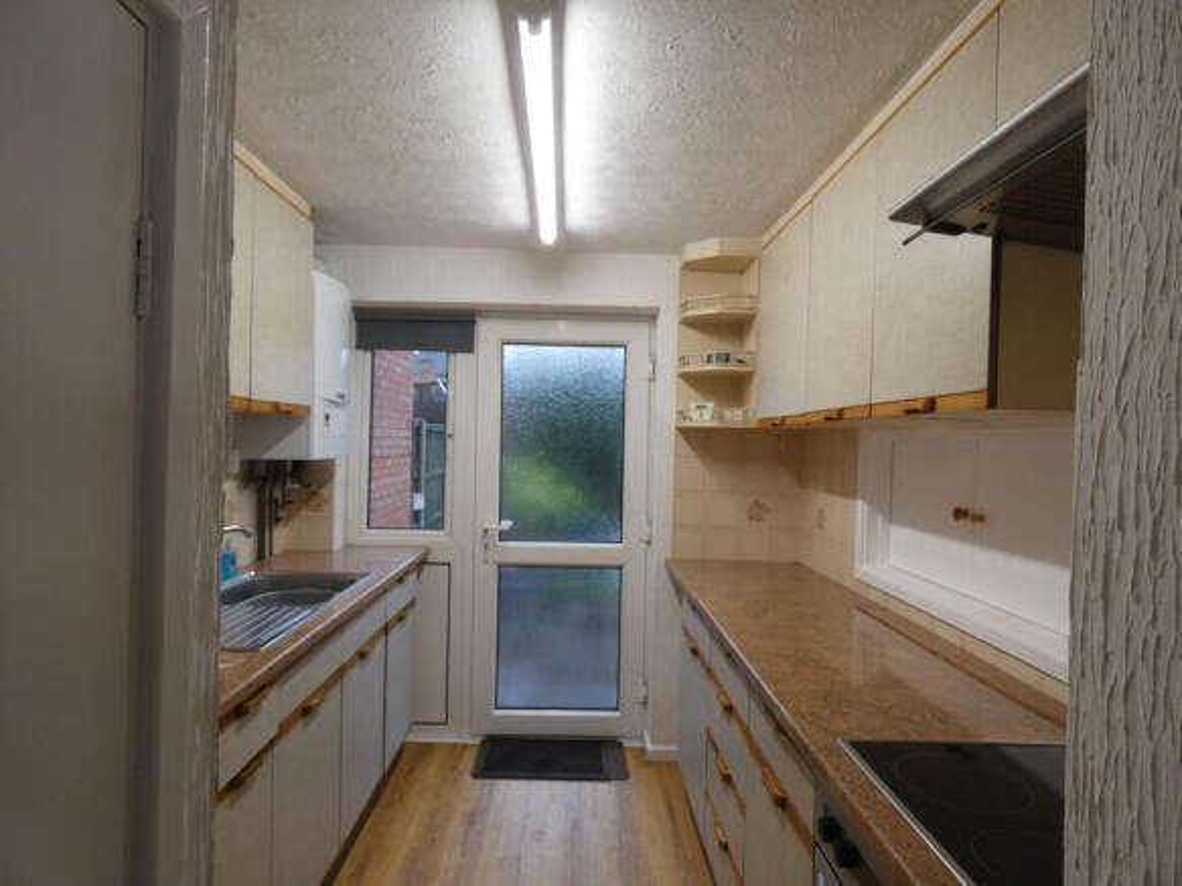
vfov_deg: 66.0
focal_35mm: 20
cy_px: 443
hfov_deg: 81.8
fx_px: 683
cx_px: 591
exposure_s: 1/60
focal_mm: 3.6
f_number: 2.8
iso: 100
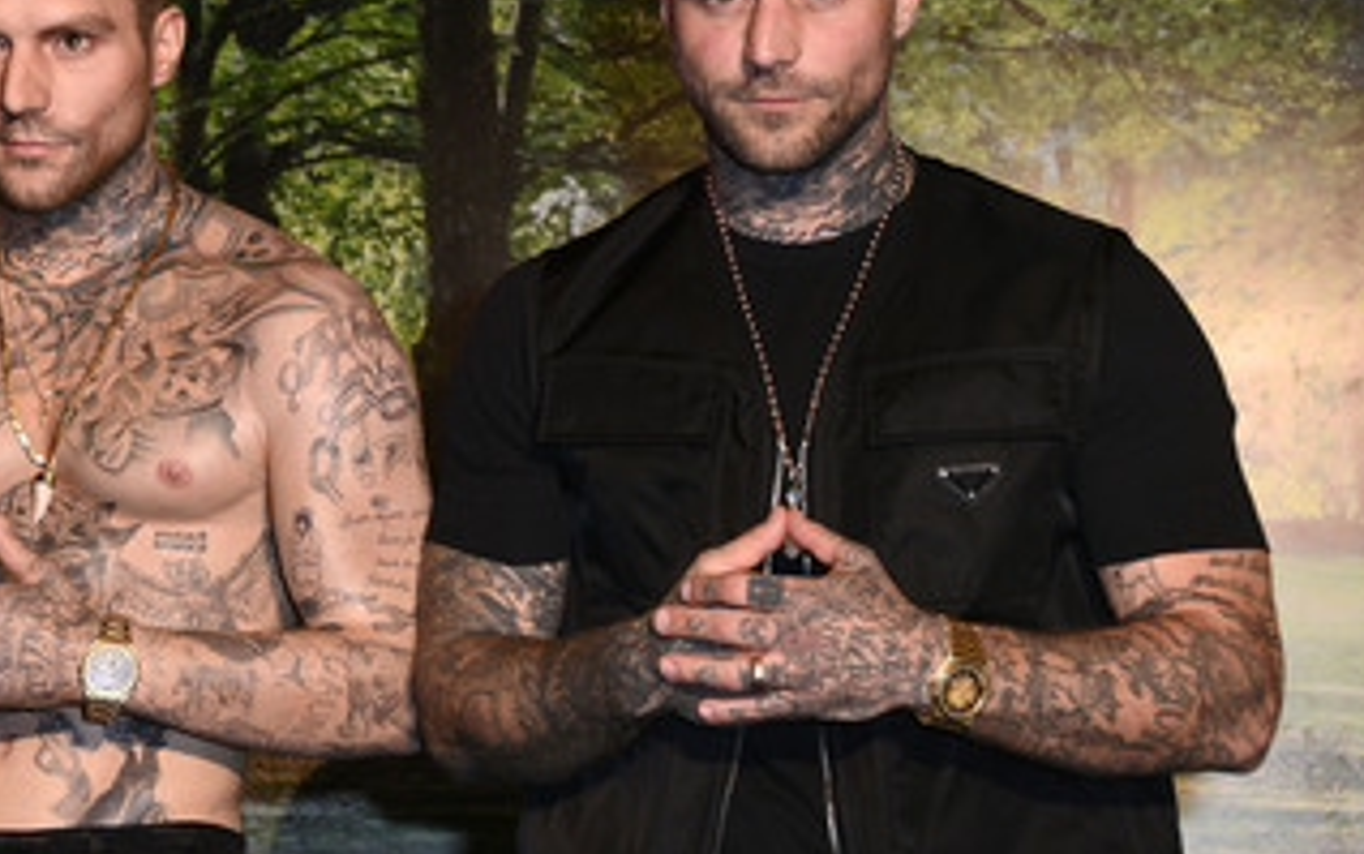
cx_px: 405
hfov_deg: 20.5
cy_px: 305
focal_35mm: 101
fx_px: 3756
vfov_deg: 13.0
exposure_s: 1/125
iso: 2000
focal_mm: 70
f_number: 5.6
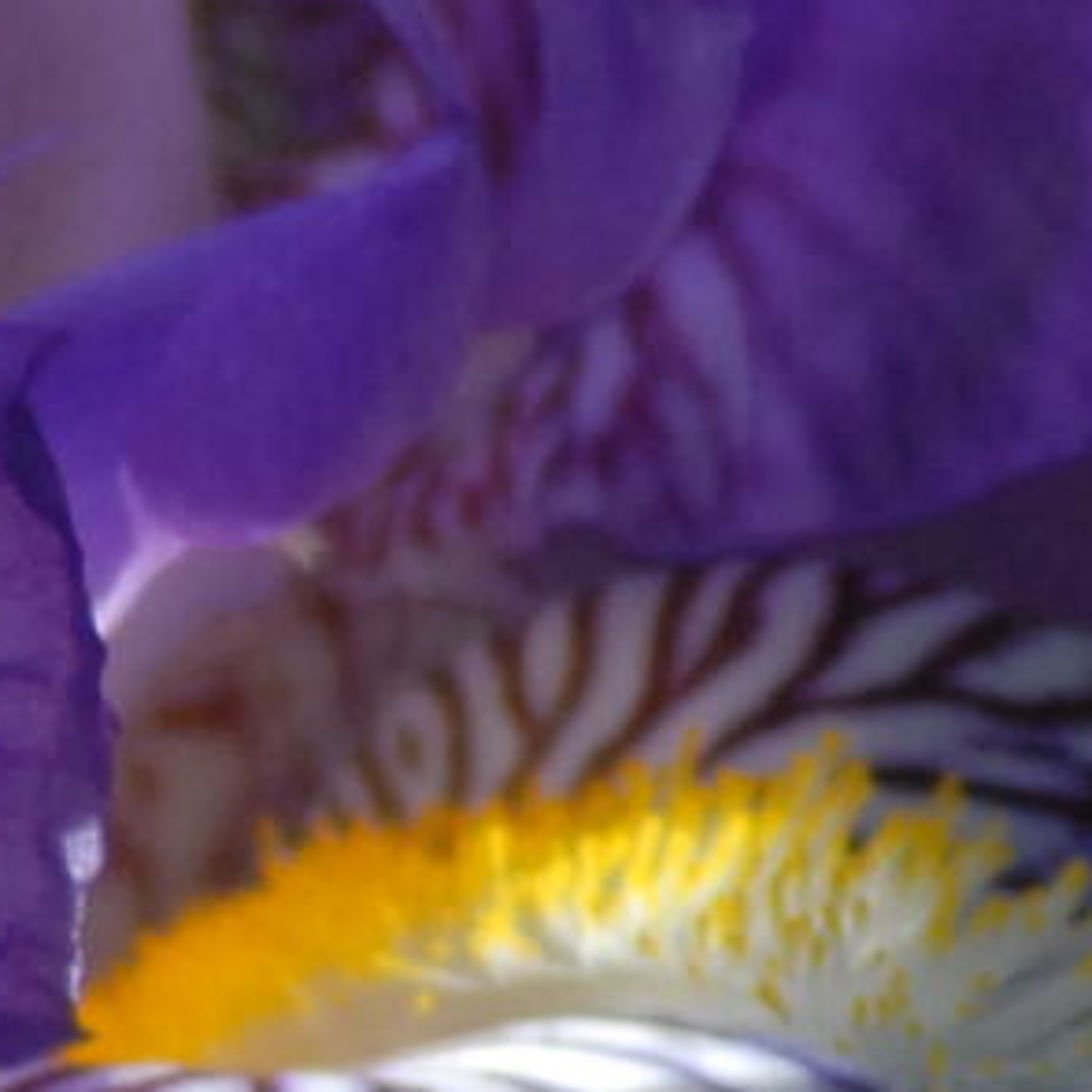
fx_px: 111390
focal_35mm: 3121
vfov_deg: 0.6
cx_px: -348
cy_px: 661
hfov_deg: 0.6
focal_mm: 300
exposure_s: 1/320
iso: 400
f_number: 9
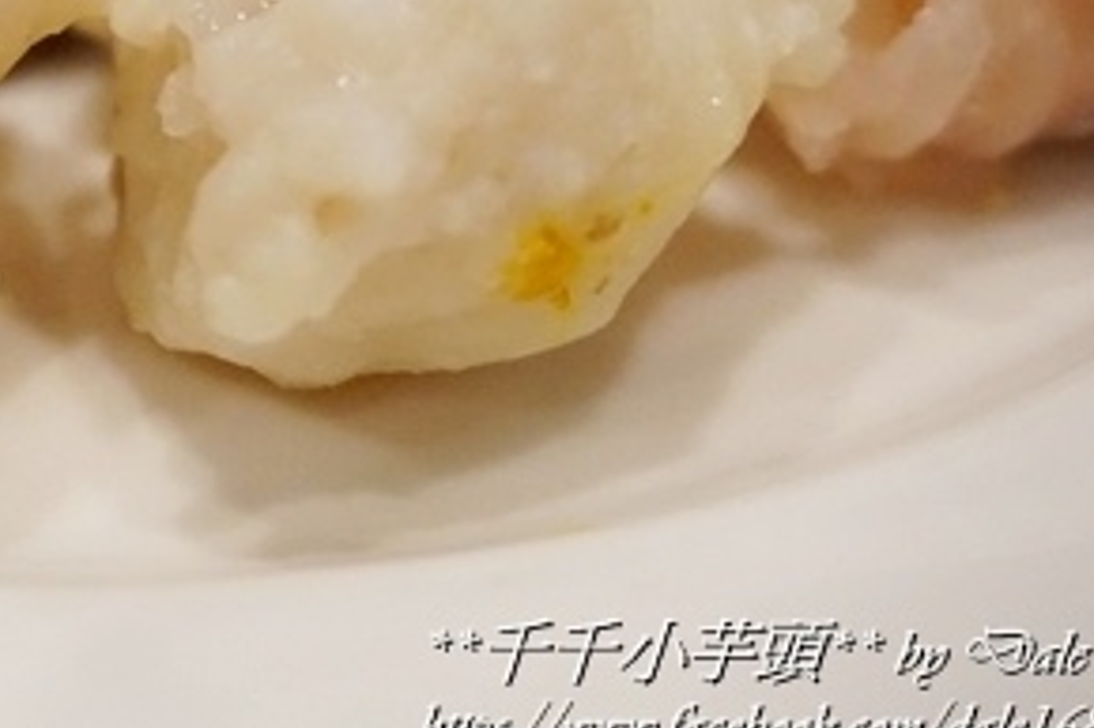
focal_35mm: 93
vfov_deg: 14.5
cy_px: 85
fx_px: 2827
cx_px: 79
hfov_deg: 21.4
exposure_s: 1/160
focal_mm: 29
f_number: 4.5
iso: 3200
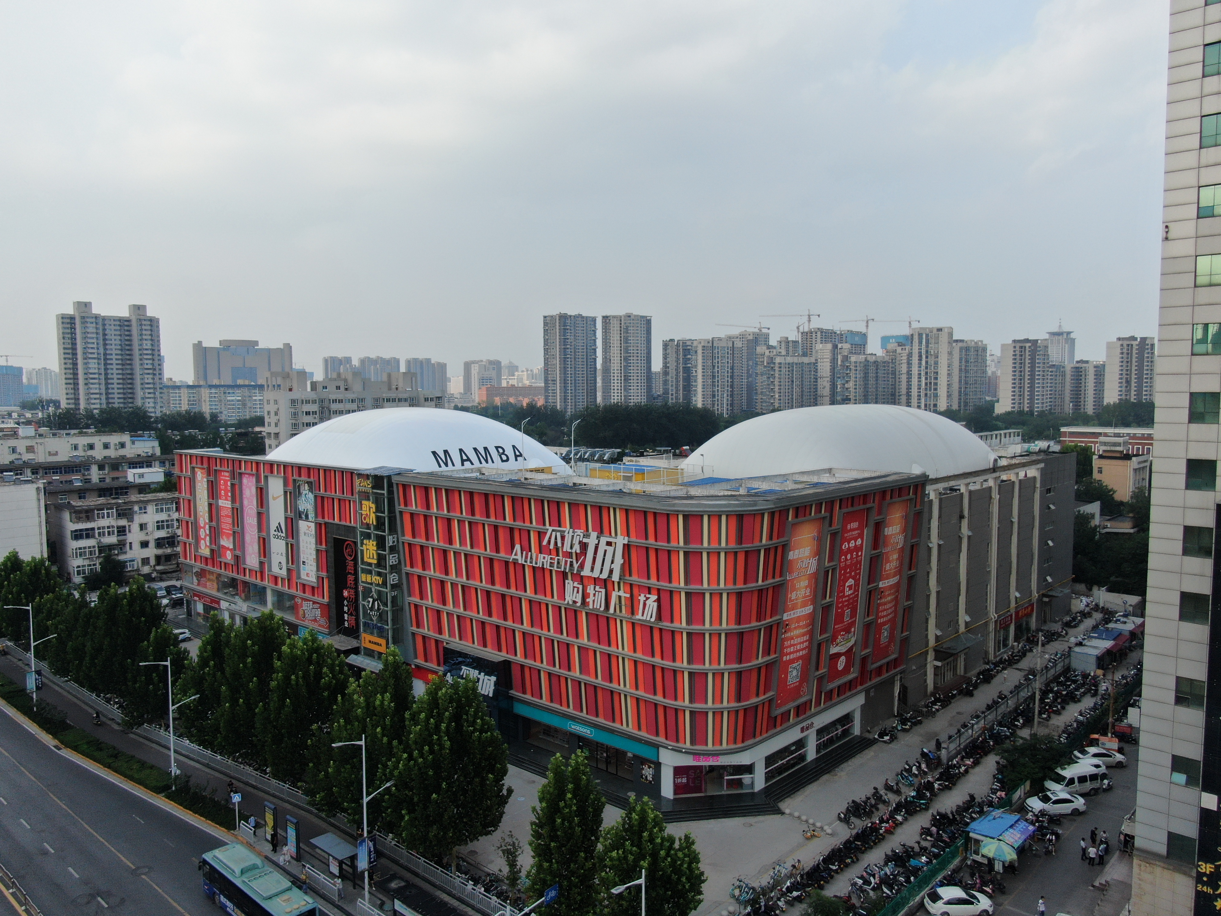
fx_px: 847
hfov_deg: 71.6
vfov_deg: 56.8
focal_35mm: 24
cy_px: 458
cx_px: 610
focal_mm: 4.39
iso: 100
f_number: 2.8
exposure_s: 1/800
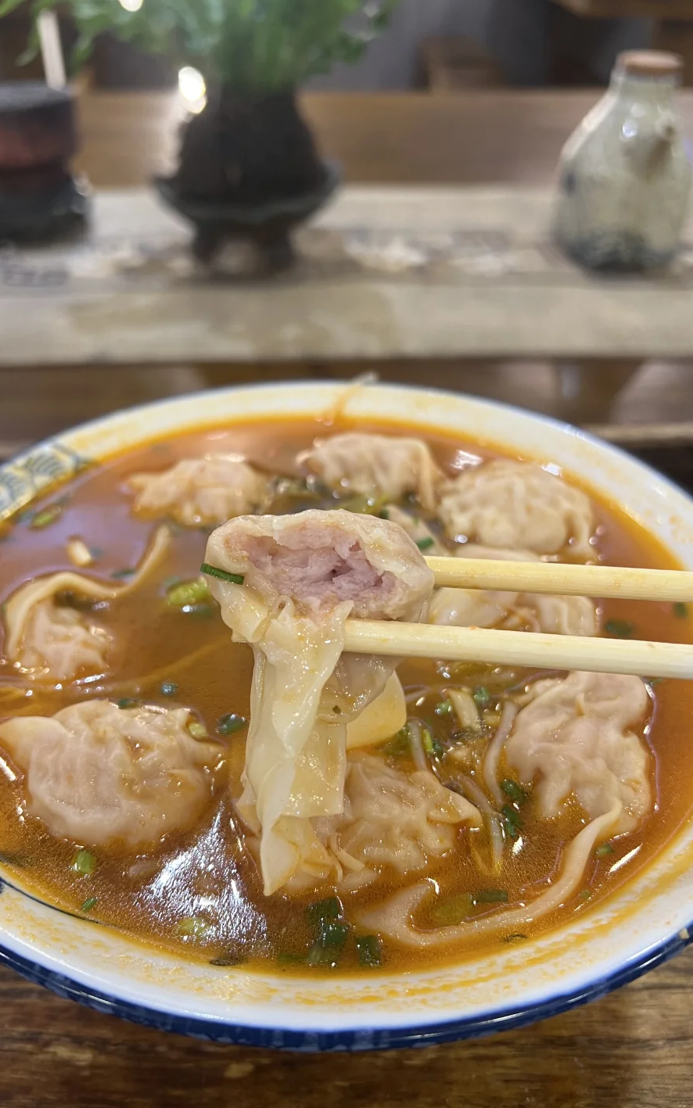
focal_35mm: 28
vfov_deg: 66.5
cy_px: 552
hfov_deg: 44.5
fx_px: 846
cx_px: 319
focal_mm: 5.7
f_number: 1.5
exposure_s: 1/50
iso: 100
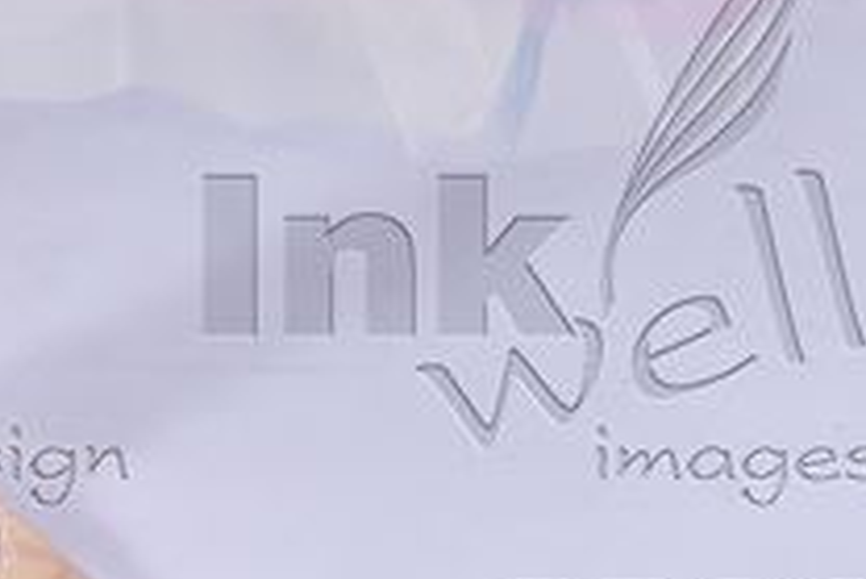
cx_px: -67
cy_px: -2033
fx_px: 5898
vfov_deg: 4.9
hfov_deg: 8.3
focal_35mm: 245
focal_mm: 34
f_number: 8
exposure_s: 1/200
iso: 250
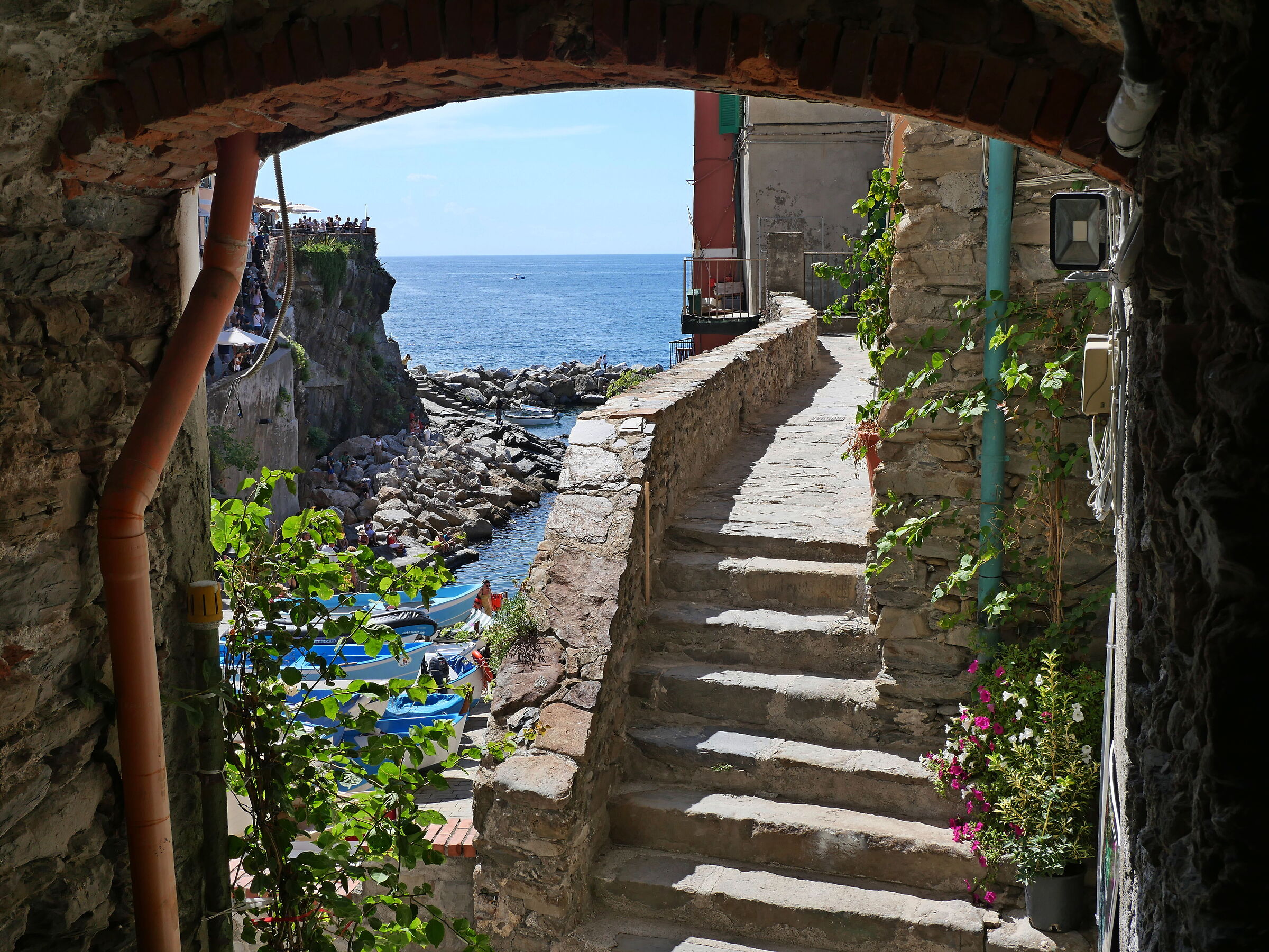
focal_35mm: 36
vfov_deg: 39.7
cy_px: 476
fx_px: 1320
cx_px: 634
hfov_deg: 51.4
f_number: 8
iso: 200
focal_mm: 18
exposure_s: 1/400
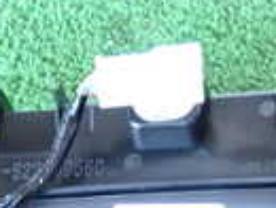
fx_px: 1102
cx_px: 136
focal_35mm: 138
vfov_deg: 9.9
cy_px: 431
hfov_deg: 14.3
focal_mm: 5.4
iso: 640
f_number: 2.3
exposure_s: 1/30
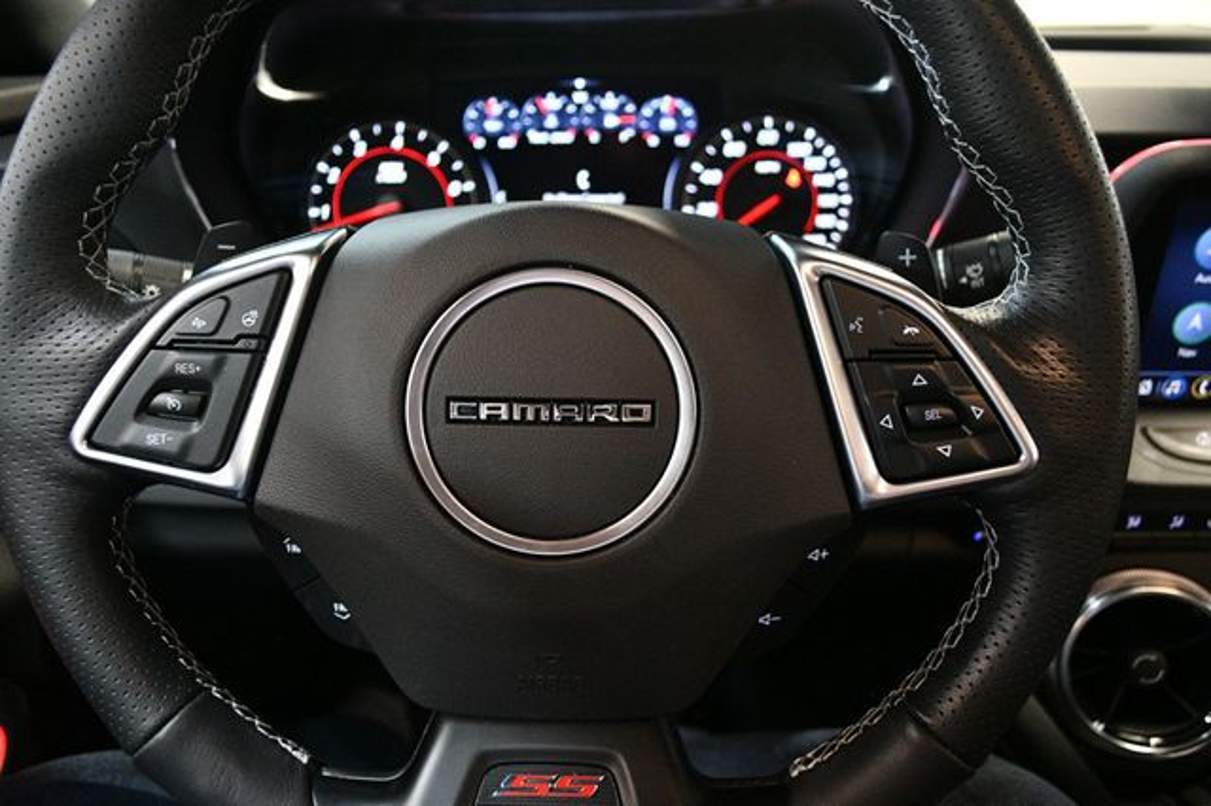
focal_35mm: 27
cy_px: 403
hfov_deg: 67.4
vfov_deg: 47.9
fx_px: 908
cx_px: 606
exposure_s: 1/60
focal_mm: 18
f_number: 3.5
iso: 4500
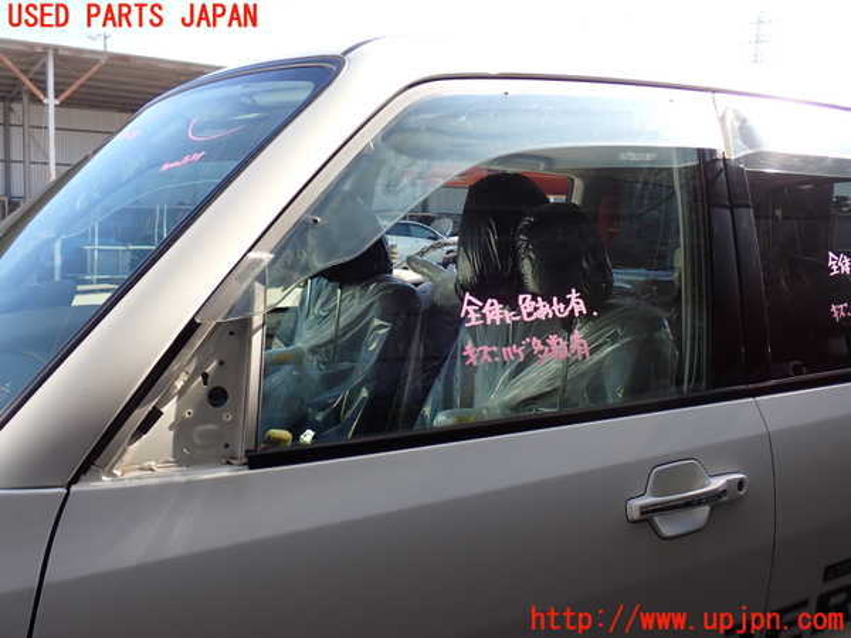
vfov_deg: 39.7
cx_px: 426
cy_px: 319
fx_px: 885
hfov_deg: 51.4
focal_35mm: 36
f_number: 3.5
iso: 100
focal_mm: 6.37
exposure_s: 1/250
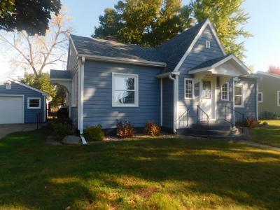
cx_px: 140
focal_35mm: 23
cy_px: 105
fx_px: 186
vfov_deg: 58.9
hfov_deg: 73.9
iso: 125
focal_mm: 4
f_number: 3
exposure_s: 1/500
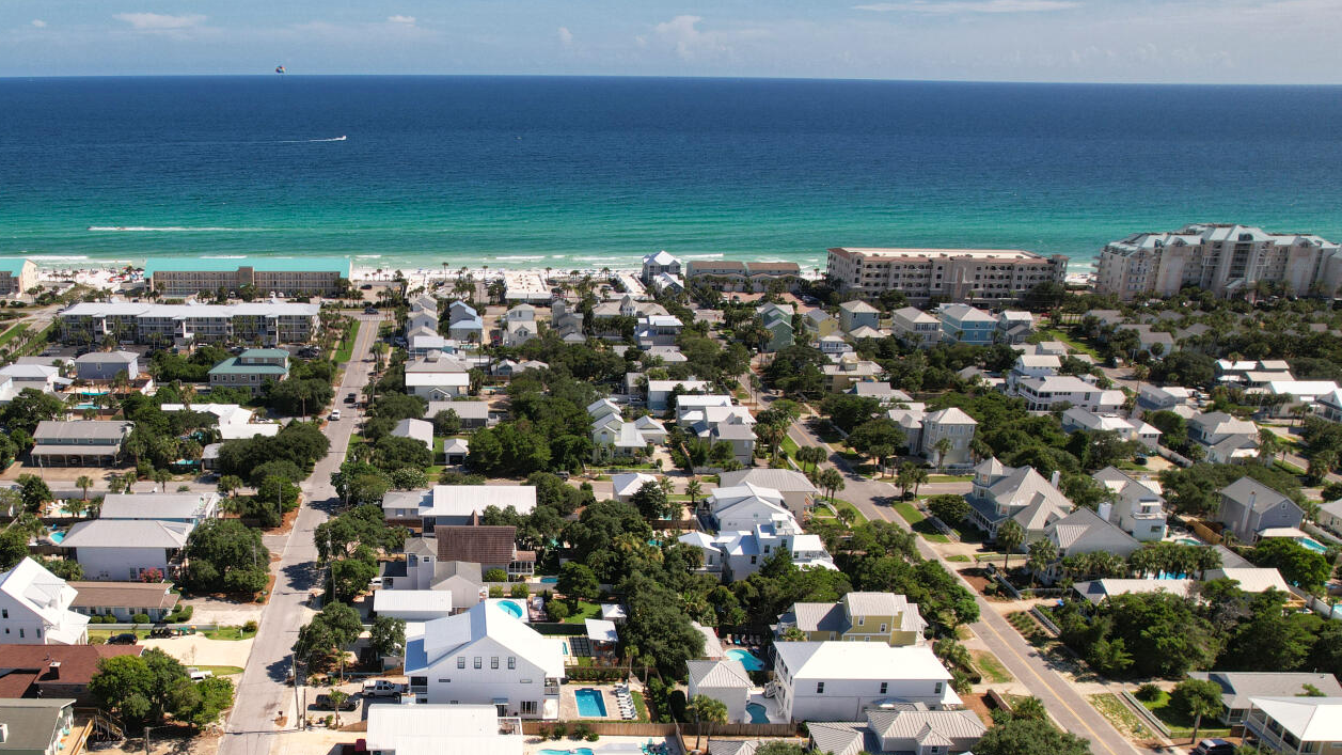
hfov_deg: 58.0
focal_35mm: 33
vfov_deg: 35.3
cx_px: 432
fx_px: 1174
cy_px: 503
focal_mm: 8.38
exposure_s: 1/80
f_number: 2.8
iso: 100
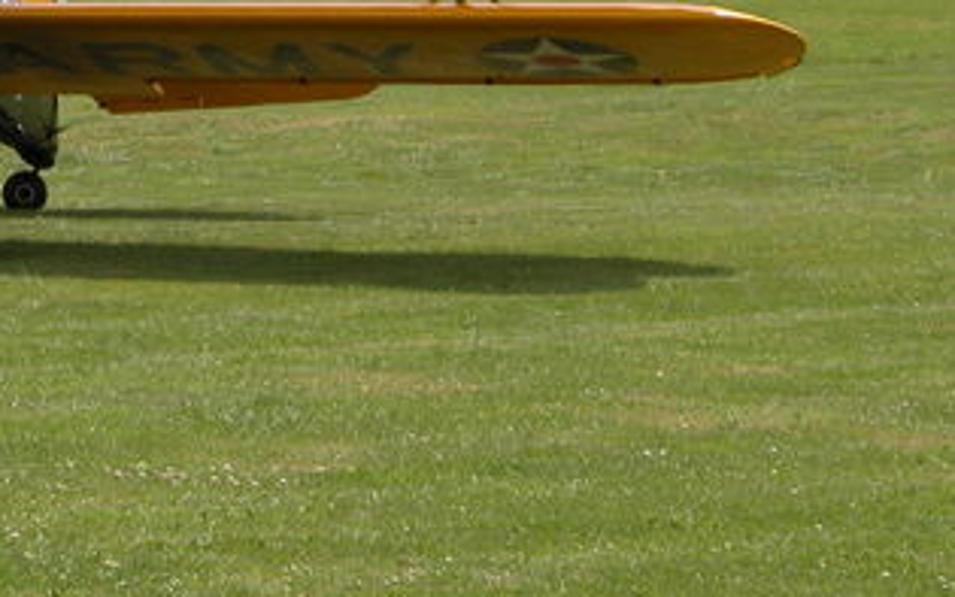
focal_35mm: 250
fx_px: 6508
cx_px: -197
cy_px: -164
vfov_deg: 5.2
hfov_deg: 8.3
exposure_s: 1/543
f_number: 5.7
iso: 100
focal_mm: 23.7
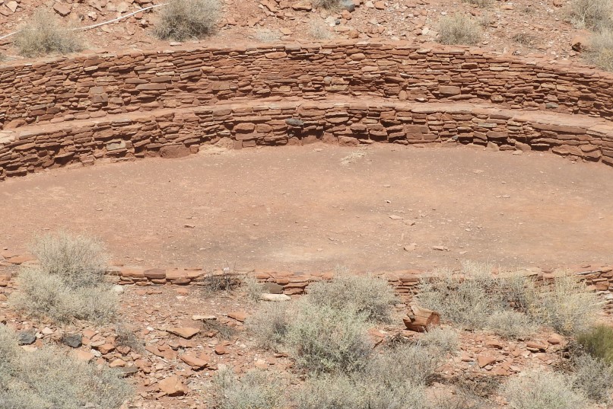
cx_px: 328
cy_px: 191
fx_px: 4273
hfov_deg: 8.2
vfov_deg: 5.5
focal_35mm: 251
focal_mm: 24.2
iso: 100
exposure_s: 1/640
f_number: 5
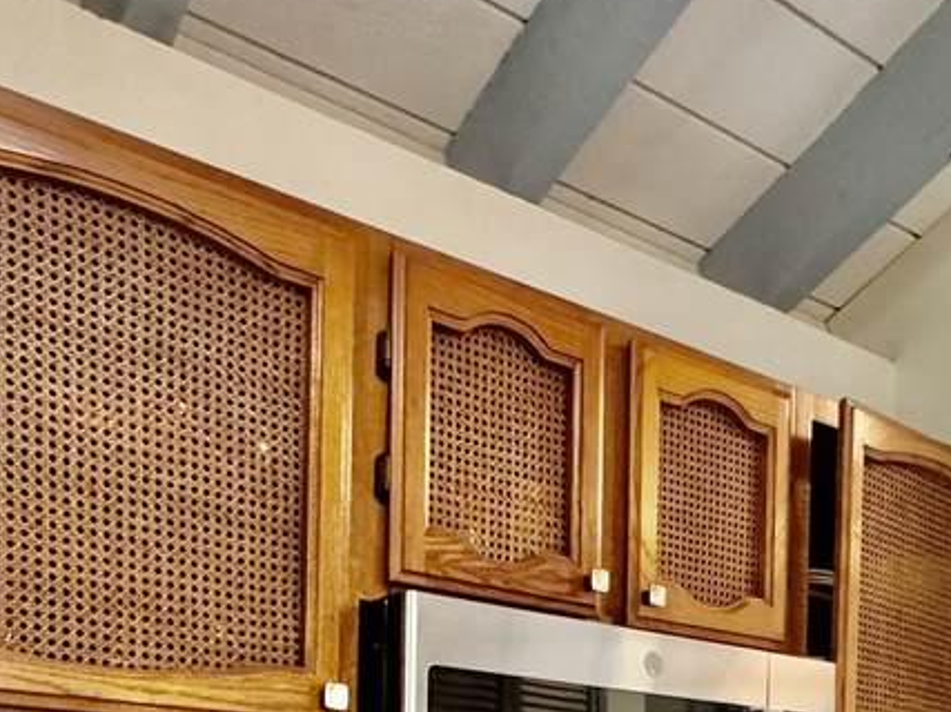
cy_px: 892
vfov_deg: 28.9
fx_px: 1154
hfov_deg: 44.7
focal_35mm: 42
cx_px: 423
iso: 1000
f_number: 2.2
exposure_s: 1/40
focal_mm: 2.22
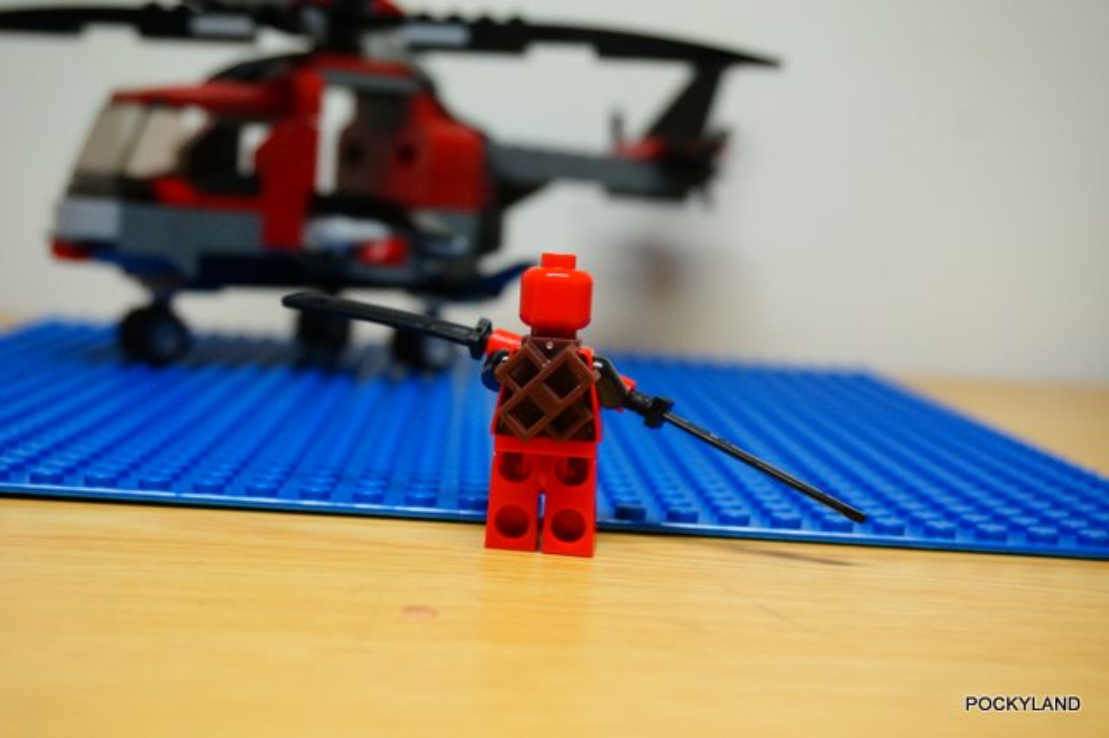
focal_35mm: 48
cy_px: 369
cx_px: 554
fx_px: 1478
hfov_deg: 41.1
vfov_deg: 28.0
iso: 1600
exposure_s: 1/160
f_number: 5.6
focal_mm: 32
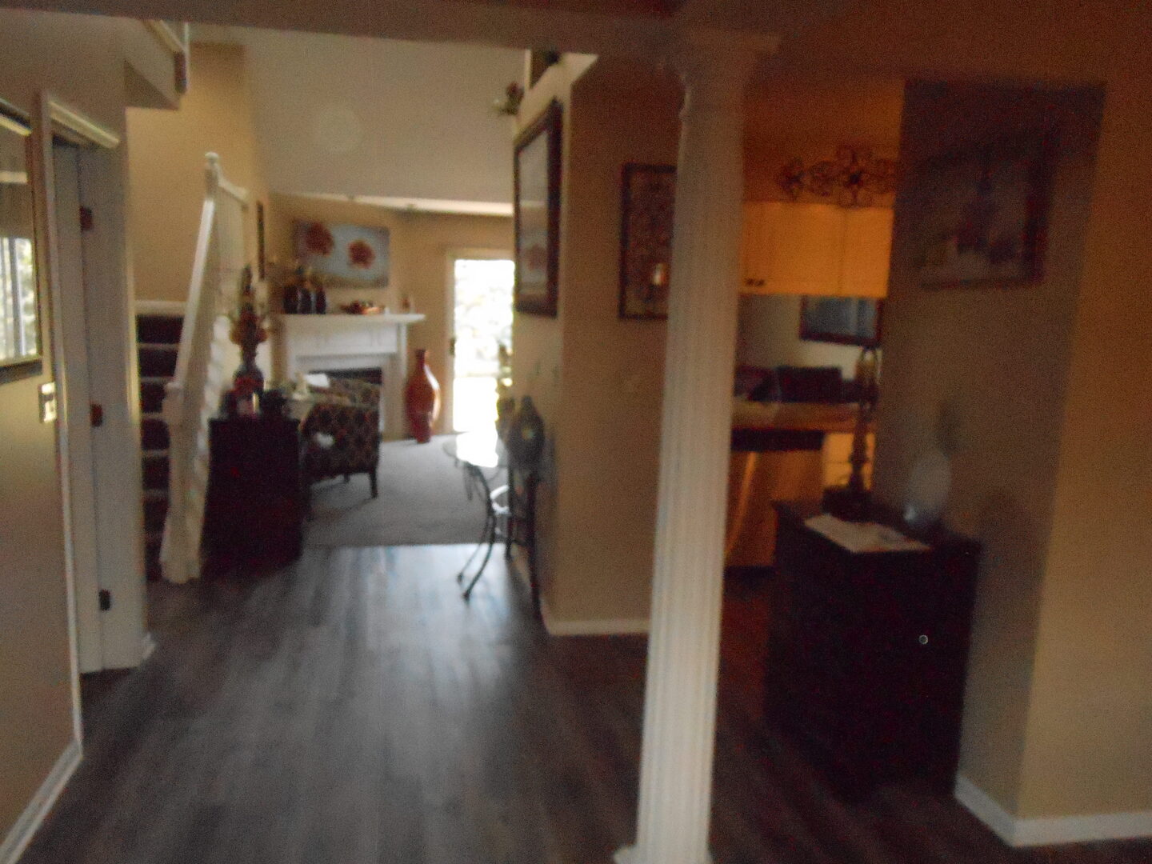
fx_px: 965
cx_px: 576
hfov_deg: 61.7
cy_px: 432
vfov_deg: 48.2
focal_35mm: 29
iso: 1600
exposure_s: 1/25
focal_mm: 5.2
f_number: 10.6
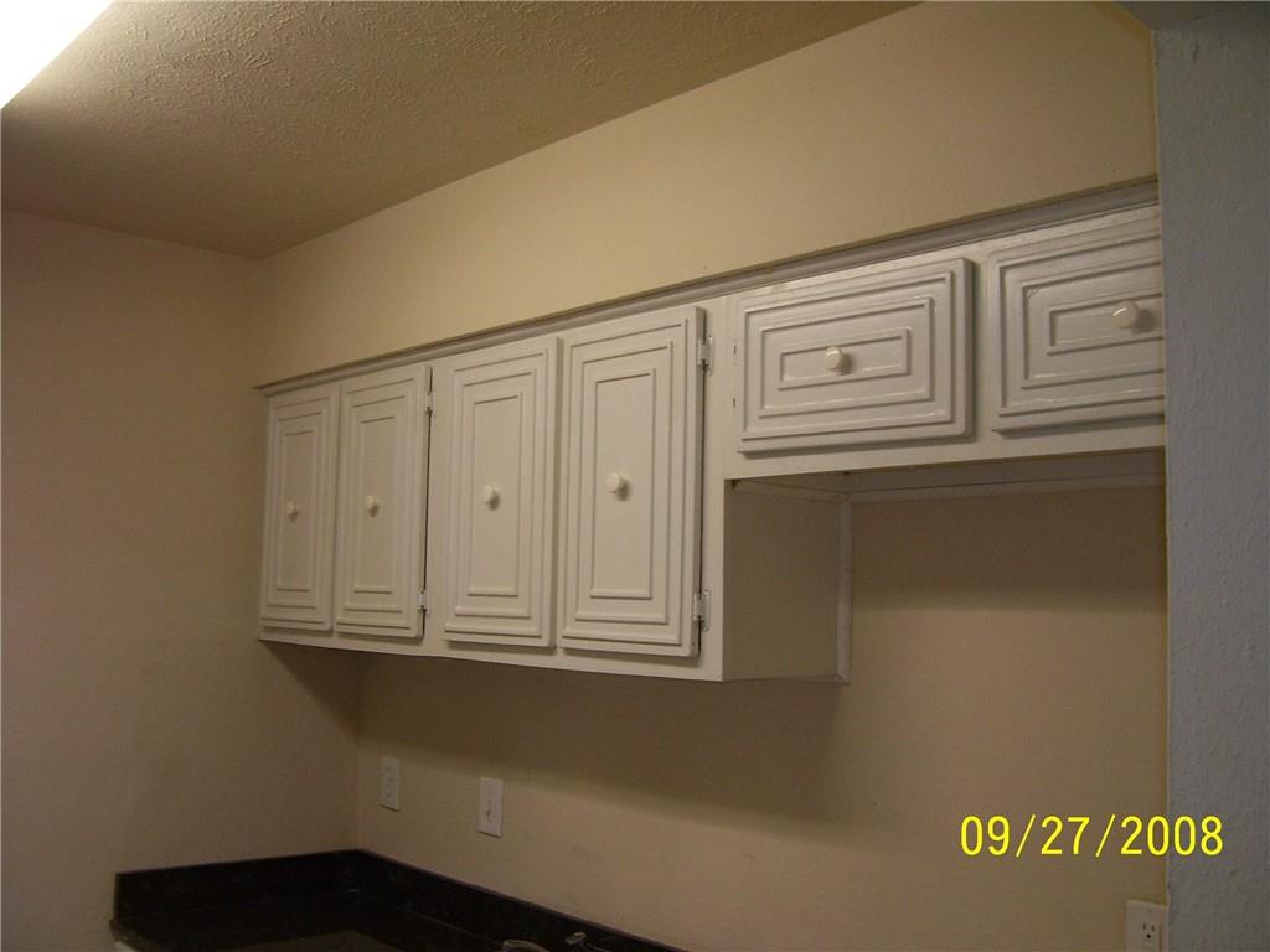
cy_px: 476
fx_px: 1247
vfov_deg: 41.8
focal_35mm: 34
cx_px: 635
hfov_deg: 54.0
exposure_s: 1/60
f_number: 2.7
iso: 125
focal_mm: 5.6
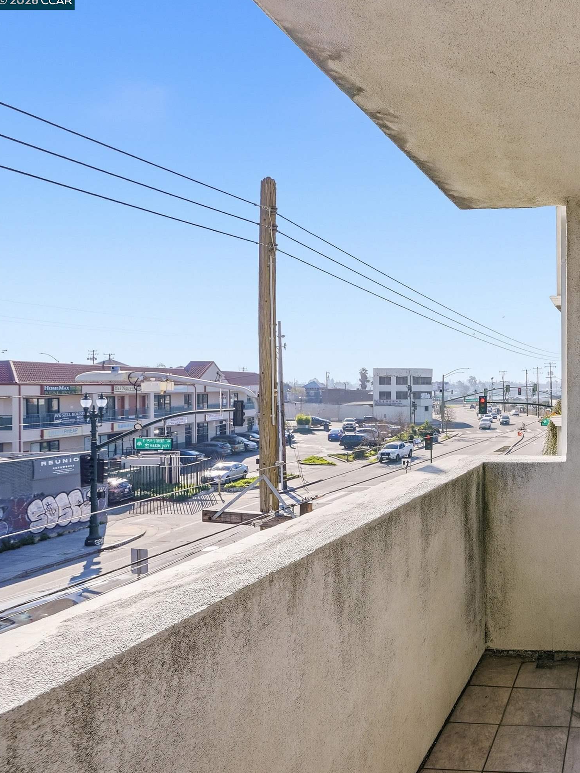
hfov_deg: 46.1
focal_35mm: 24
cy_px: 392
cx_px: 599
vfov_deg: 71.6
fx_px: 536
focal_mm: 16
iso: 320
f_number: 8
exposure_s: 1/8000
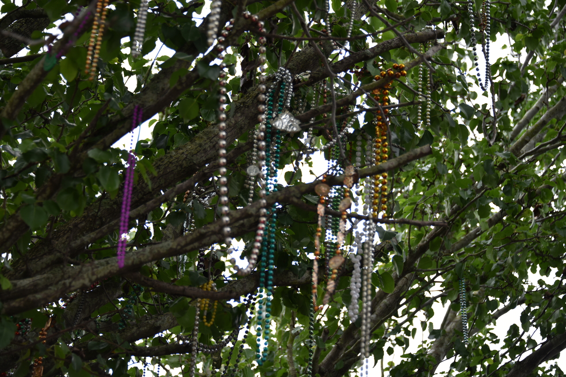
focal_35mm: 100
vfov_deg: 13.7
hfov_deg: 20.4
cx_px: 283
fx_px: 1572
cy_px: 188
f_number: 5.3
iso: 140
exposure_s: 1/200
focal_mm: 100
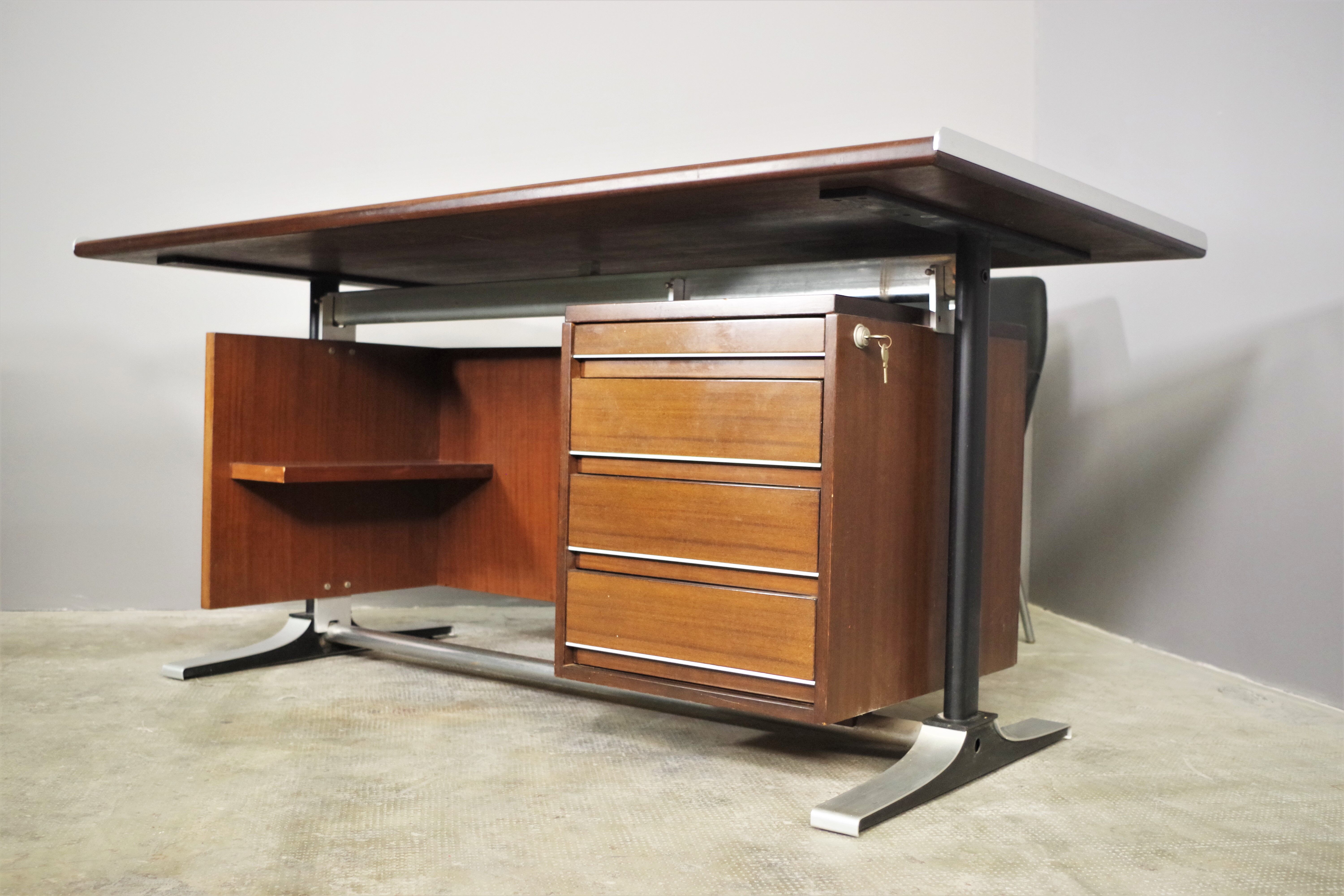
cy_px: 448
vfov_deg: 36.9
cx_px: 672
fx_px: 1344
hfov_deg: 53.1
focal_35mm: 36
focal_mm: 24.38
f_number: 4
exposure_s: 1/60
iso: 1600
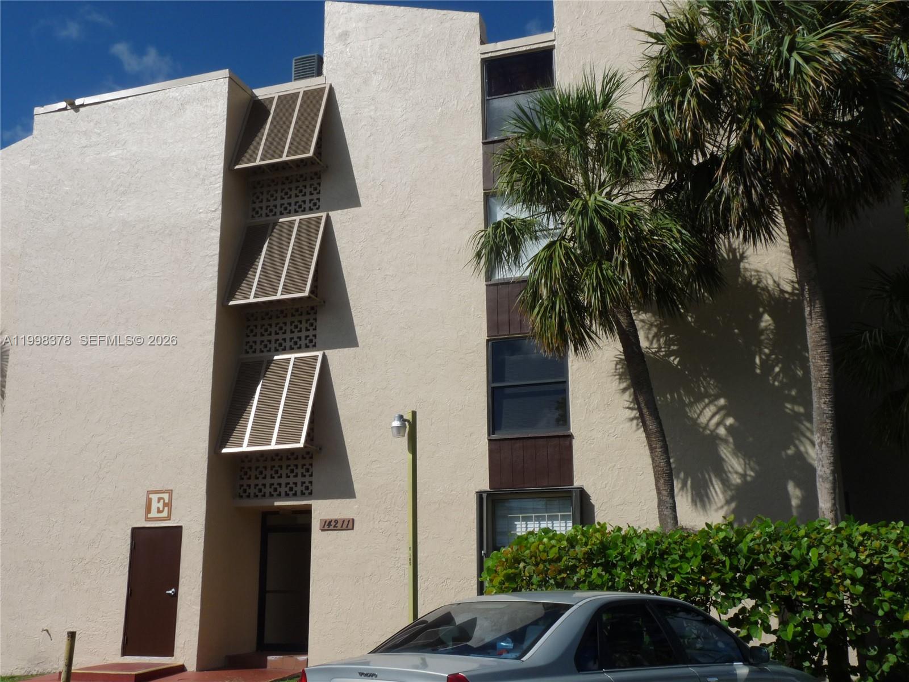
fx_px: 972
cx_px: 454
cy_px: 341
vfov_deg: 38.7
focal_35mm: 37
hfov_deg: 50.1
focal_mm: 6.6
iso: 100
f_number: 8
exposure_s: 1/500
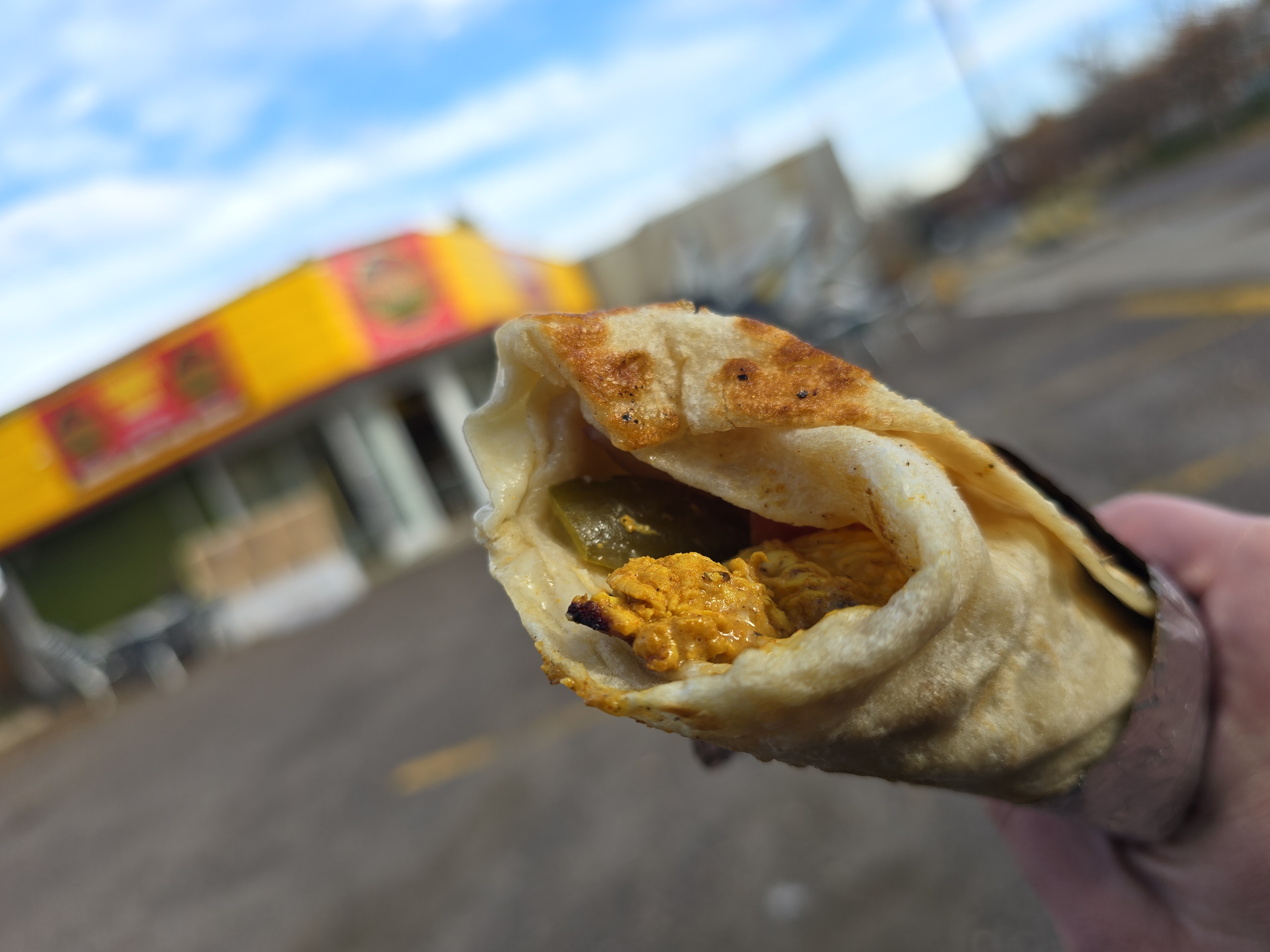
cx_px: 647
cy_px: 495
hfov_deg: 71.6
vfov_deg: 56.8
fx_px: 881
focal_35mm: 24
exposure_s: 1/259
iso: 12
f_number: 1.7
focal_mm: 6.3
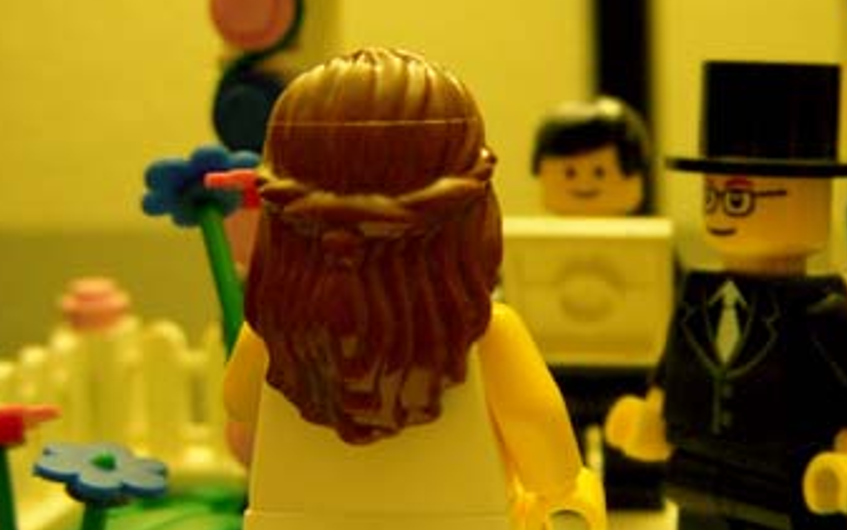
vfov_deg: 18.4
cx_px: 586
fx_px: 1640
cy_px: 311
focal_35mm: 71
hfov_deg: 28.7
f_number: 3.4
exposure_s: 1/6
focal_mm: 7.9
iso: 400
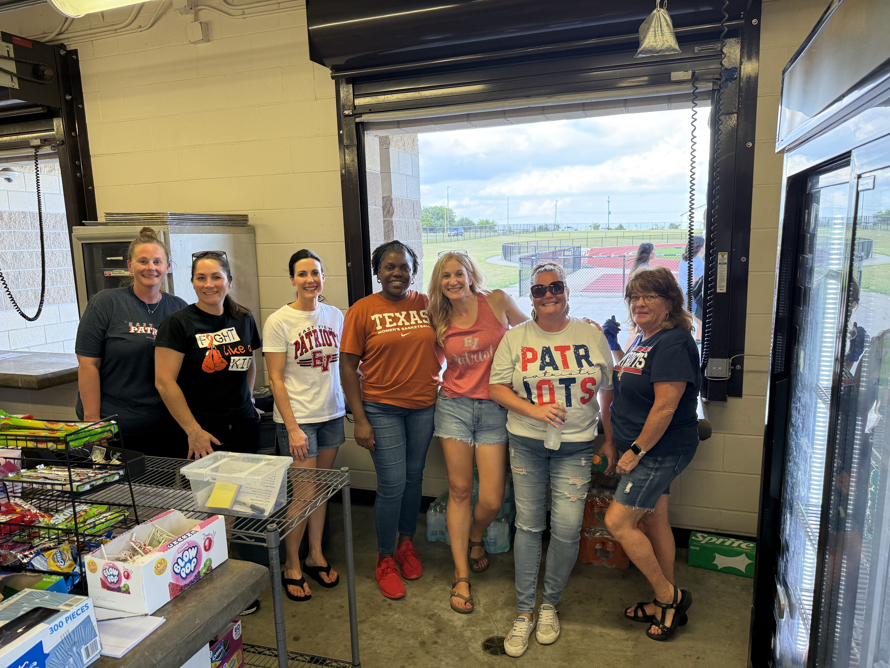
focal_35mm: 24
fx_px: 617
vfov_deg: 56.8
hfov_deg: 71.6
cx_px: 445
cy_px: 334
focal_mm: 6.76
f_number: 1.78
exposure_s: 1/170
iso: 125
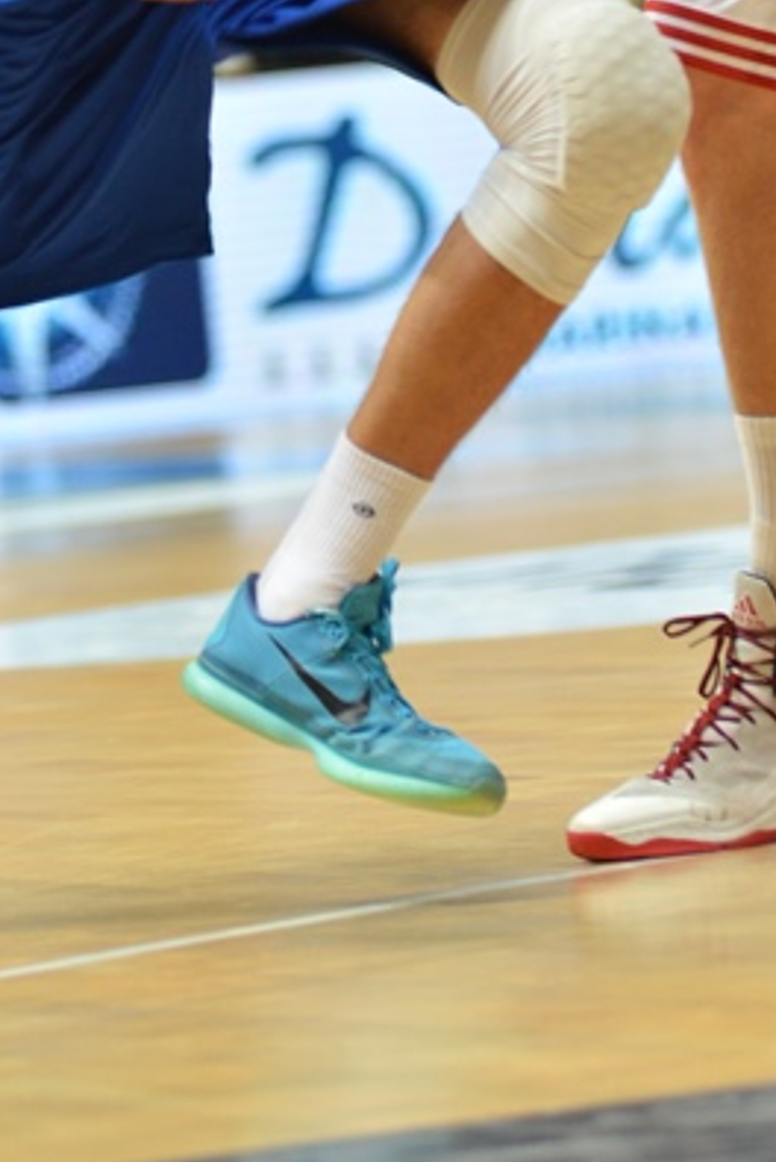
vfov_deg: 5.4
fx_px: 12135
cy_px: -309
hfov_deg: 3.7
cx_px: 150
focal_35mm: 376
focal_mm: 145
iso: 1600
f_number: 4
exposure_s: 1/400
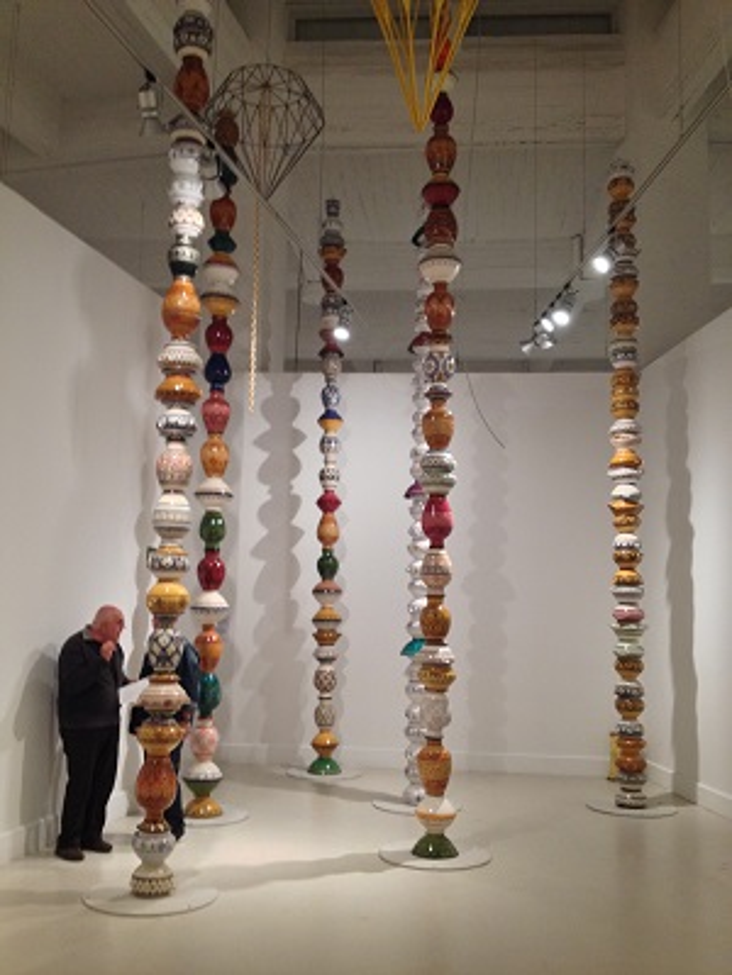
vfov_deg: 52.6
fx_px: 987
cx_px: 366
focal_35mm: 35
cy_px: 488
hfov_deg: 40.7
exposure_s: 1/20
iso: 160
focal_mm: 4.28
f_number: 2.4
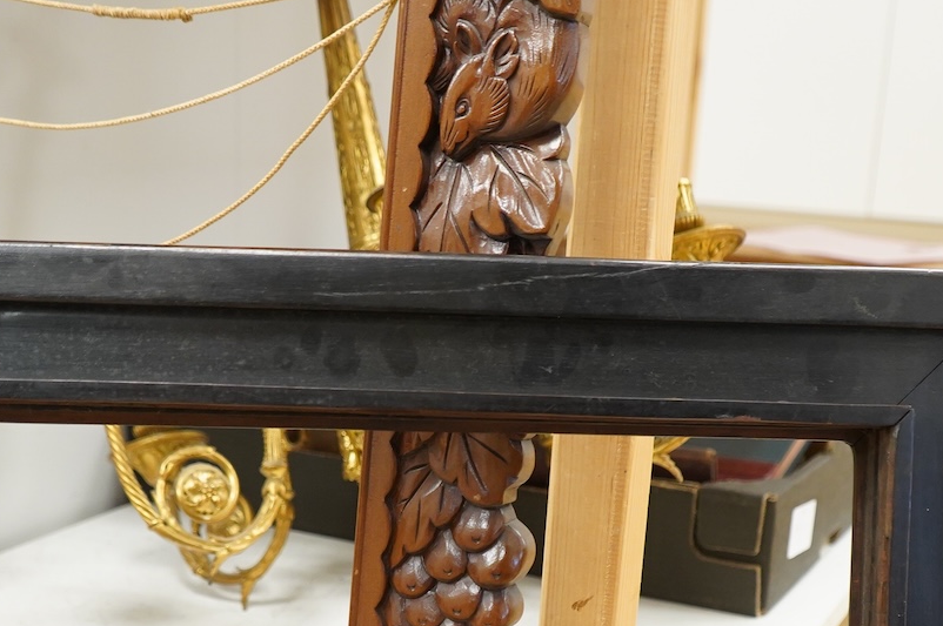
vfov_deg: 21.9
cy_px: 596
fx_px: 1570
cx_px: 447
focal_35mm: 60
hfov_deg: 33.4
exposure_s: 1/125
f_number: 4
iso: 2500
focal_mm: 28
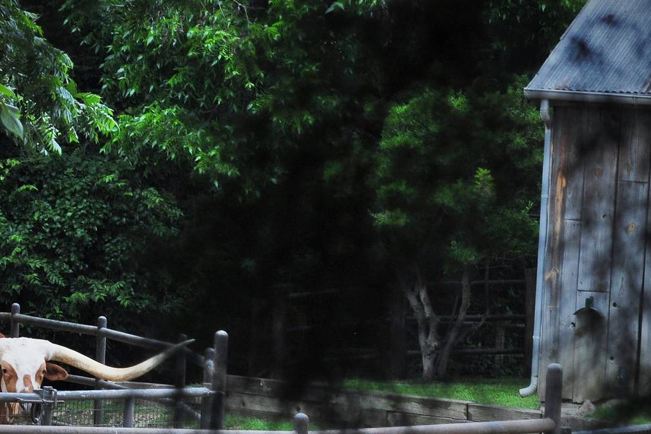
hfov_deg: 12.0
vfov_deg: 8.0
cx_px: 194
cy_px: 254
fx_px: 3092
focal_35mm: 171
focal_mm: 70
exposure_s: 1/125
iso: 400
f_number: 9
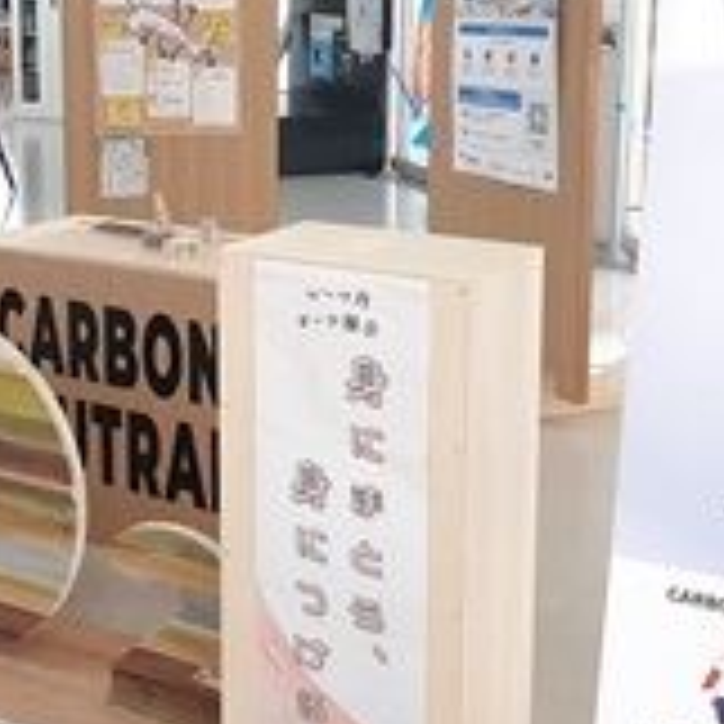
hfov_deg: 29.6
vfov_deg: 29.6
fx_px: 1349
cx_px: 193
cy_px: 193
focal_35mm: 57
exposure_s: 1/50
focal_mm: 3.93
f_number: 1.7
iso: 50
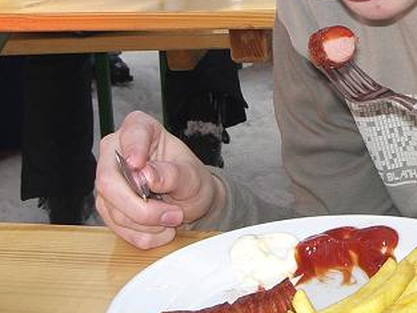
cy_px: 21
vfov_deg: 15.1
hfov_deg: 19.9
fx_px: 1169
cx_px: 360
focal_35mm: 97
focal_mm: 6.3
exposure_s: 1/250
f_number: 4.4
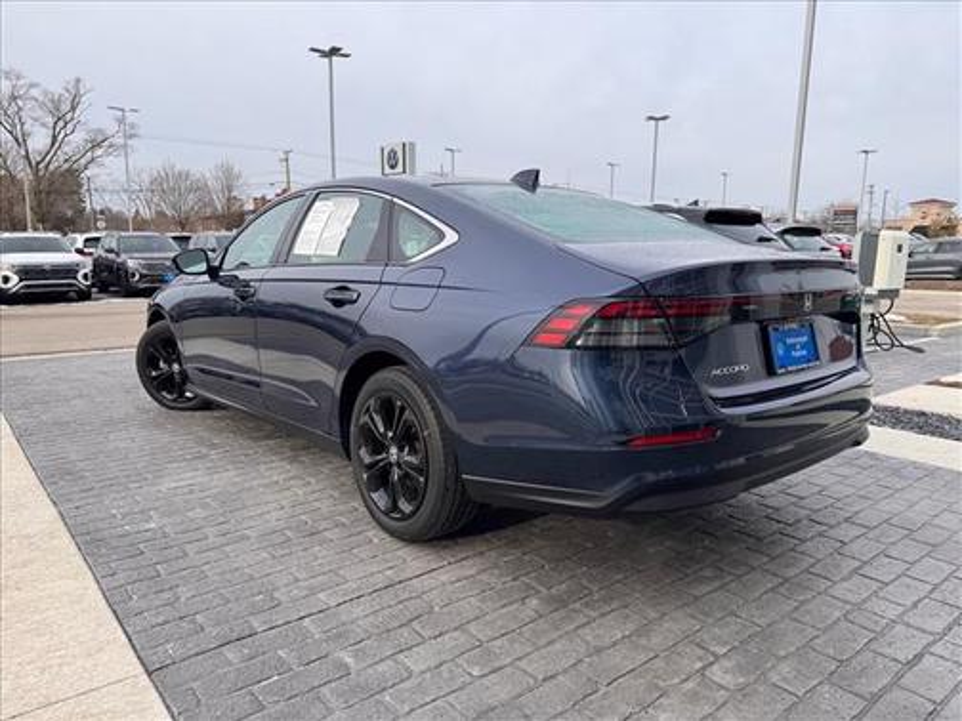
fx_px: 667
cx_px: 481
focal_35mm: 24
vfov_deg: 56.8
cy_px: 360
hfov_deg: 71.6
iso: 80
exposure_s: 1/1721
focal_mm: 6.76
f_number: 1.78
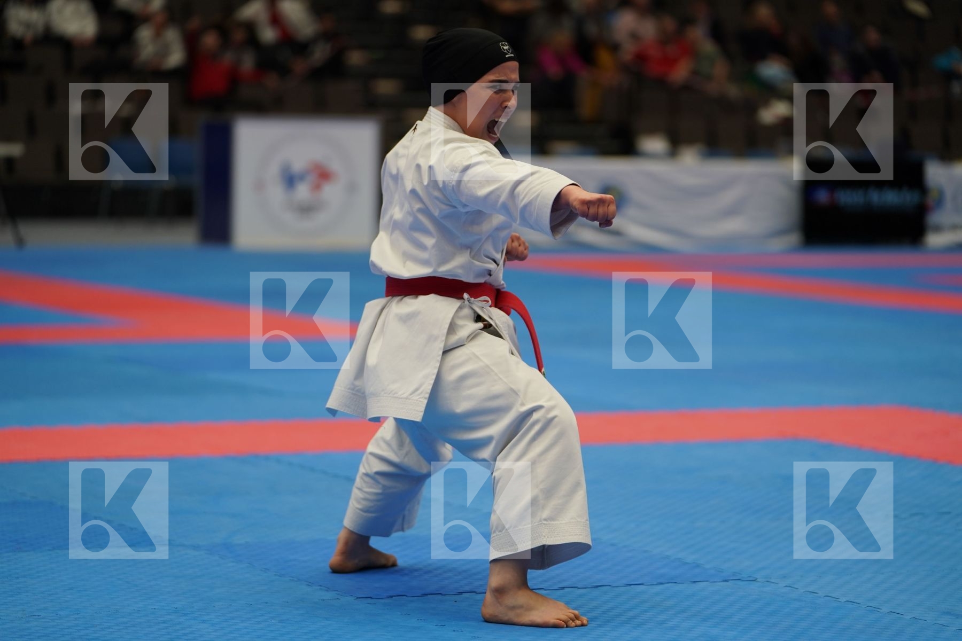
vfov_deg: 11.0
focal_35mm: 125
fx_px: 3340
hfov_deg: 16.4
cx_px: 481
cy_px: 320
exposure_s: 1/320
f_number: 2.8
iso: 400
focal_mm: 125
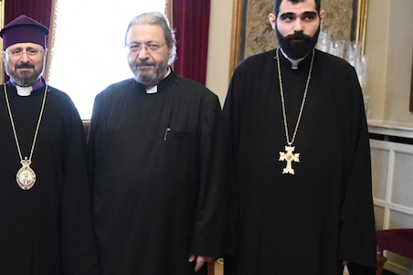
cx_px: -111
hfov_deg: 23.5
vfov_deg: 17.7
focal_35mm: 77
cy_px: 129
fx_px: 883
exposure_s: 1/100
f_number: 3.5
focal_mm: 29
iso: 5000
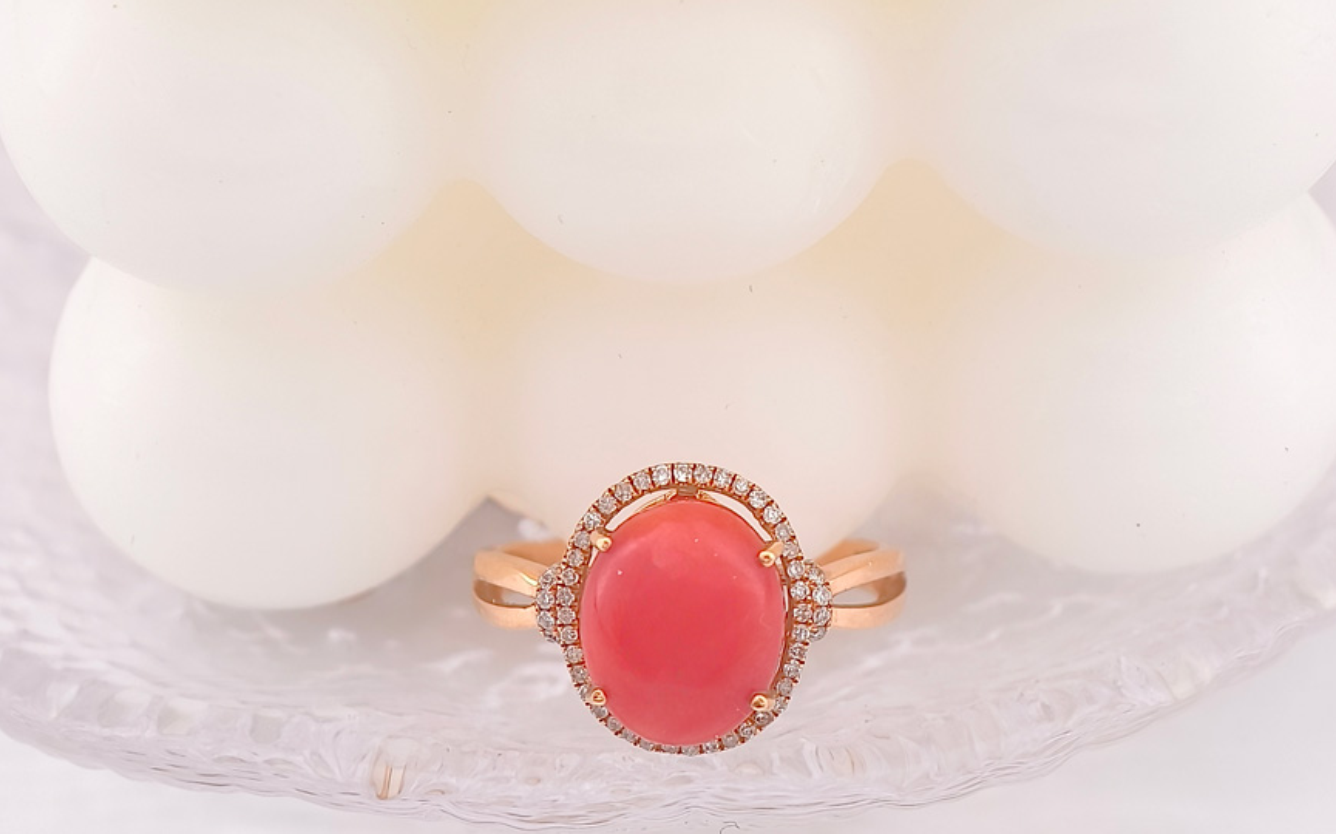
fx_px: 6697
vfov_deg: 7.1
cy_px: 606
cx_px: 669
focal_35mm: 184
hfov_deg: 11.4
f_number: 2.67
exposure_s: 1/200
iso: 125
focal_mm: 22.48
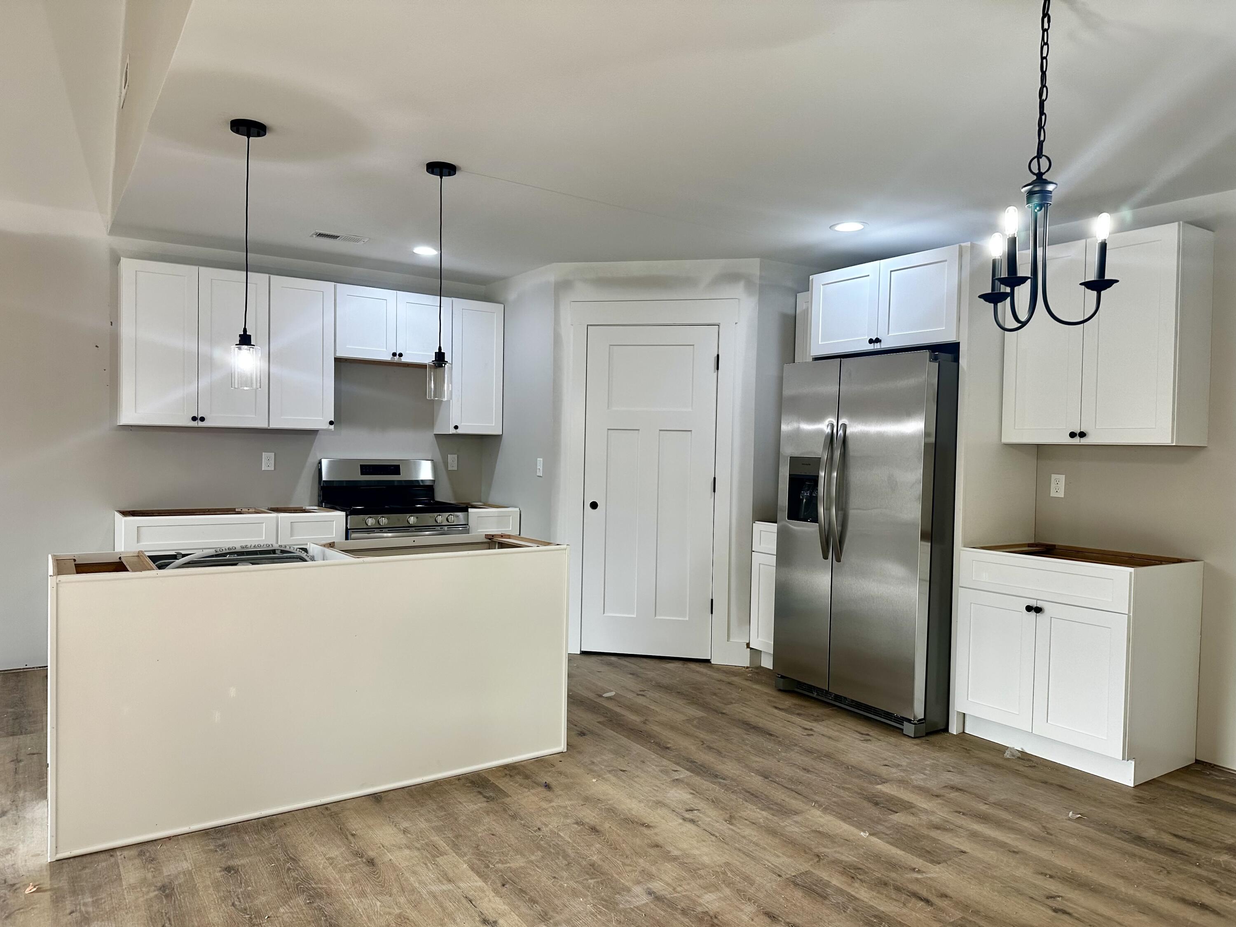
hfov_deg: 71.6
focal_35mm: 24
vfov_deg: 56.8
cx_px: 618
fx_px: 857
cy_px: 464
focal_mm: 6.86
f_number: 1.78
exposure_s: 1/120
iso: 125
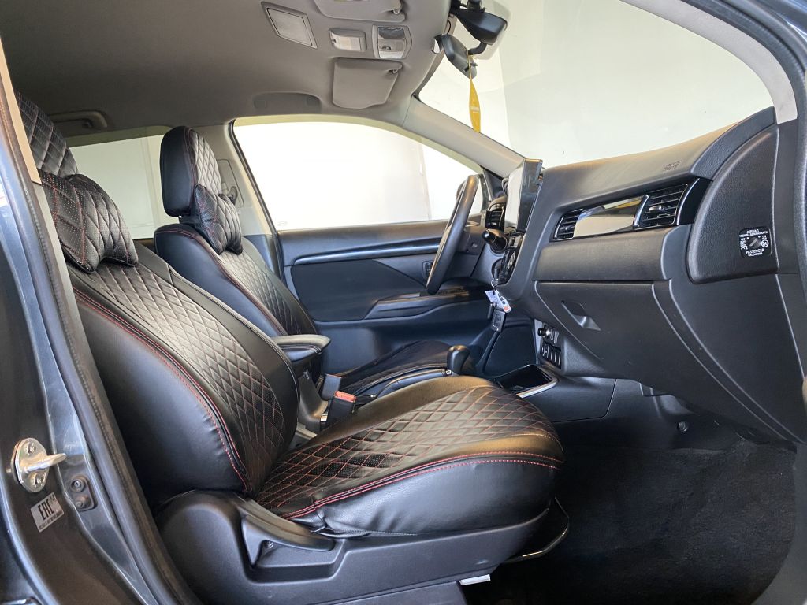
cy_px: 302
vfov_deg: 53.1
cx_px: 404
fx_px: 606
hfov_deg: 67.3
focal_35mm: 26
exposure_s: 1/50
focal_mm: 4.25
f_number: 1.8
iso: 320
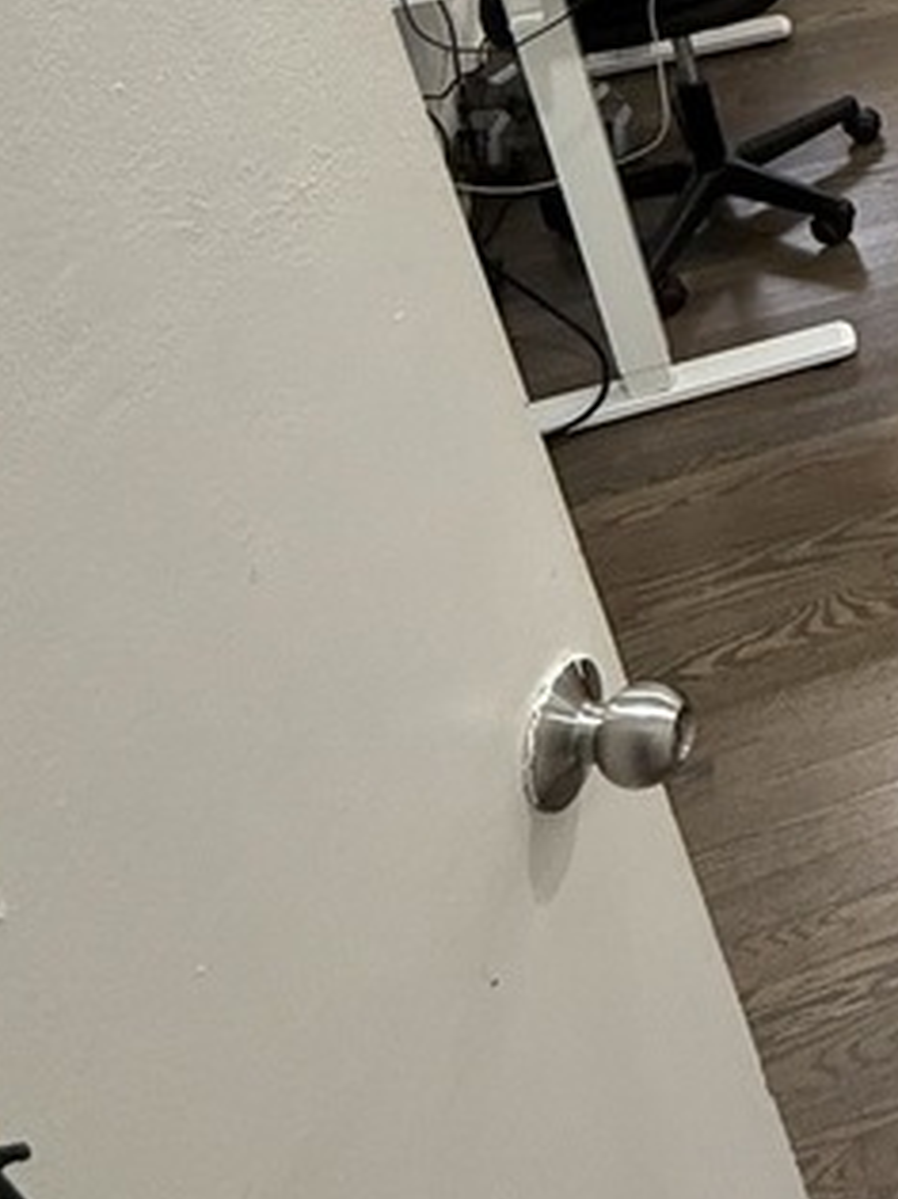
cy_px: -27
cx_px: 1301
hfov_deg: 24.4
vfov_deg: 35.5
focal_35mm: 48
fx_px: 1661
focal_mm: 2.22
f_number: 2.2
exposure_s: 1/120
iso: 320
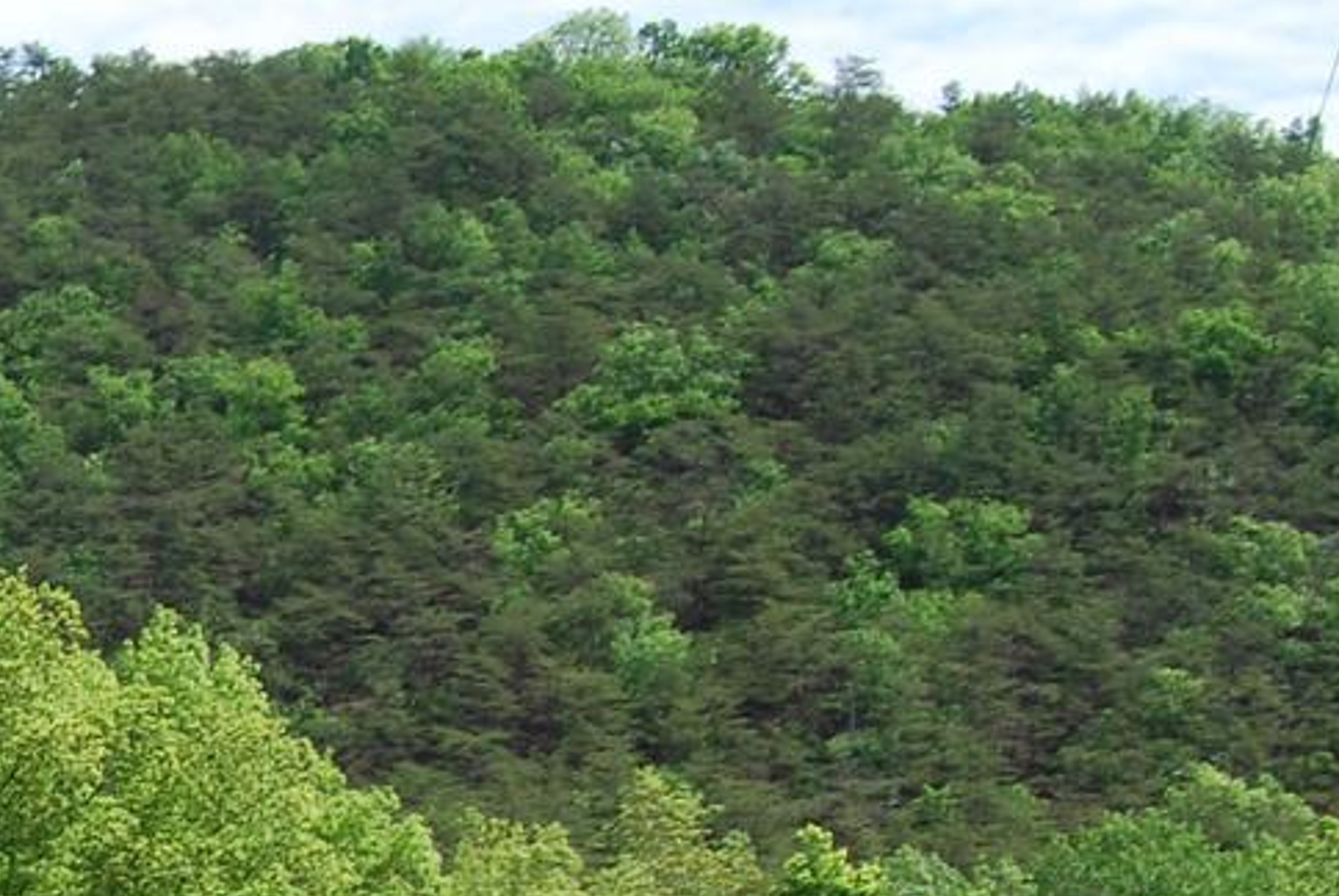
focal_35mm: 165
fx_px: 6144
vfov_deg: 8.1
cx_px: -1112
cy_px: 1540
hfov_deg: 11.5
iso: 200
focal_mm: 26
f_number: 10
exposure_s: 1/250
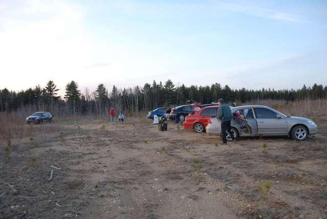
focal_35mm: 27
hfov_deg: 67.3
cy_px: 110
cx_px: 164
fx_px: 245
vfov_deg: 48.0
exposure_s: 1/20
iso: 100
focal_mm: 18
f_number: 3.5
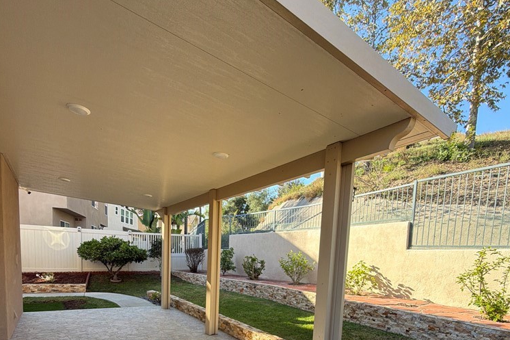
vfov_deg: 56.3
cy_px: 283
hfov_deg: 84.0
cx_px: 256
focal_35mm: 20
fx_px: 283
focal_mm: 2.22
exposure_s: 1/390
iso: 50
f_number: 2.2
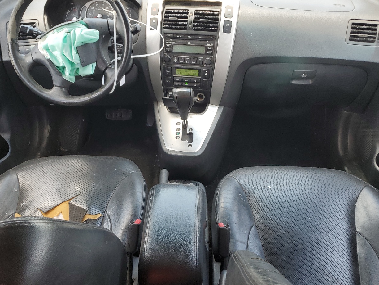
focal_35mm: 34
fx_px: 372
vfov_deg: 41.8
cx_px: 165
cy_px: 146
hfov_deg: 53.8
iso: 50
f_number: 1.5
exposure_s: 1/172
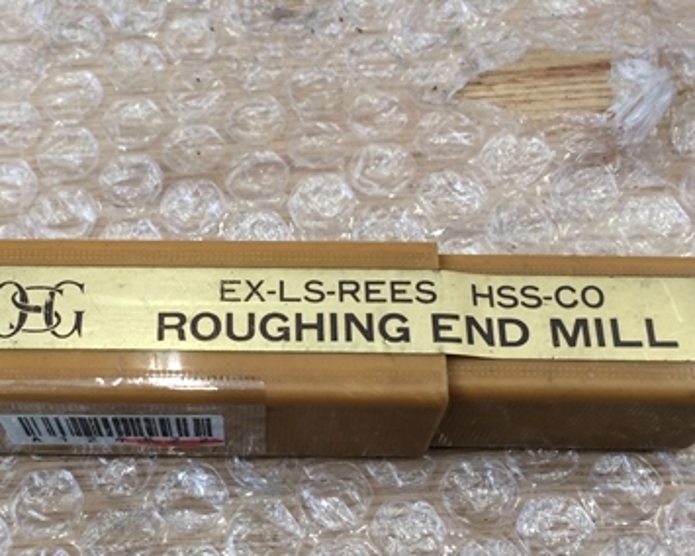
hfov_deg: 36.1
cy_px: 333
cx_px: 206
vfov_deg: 29.6
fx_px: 1049
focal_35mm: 51
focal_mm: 4.15
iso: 40
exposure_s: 1/30
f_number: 2.2
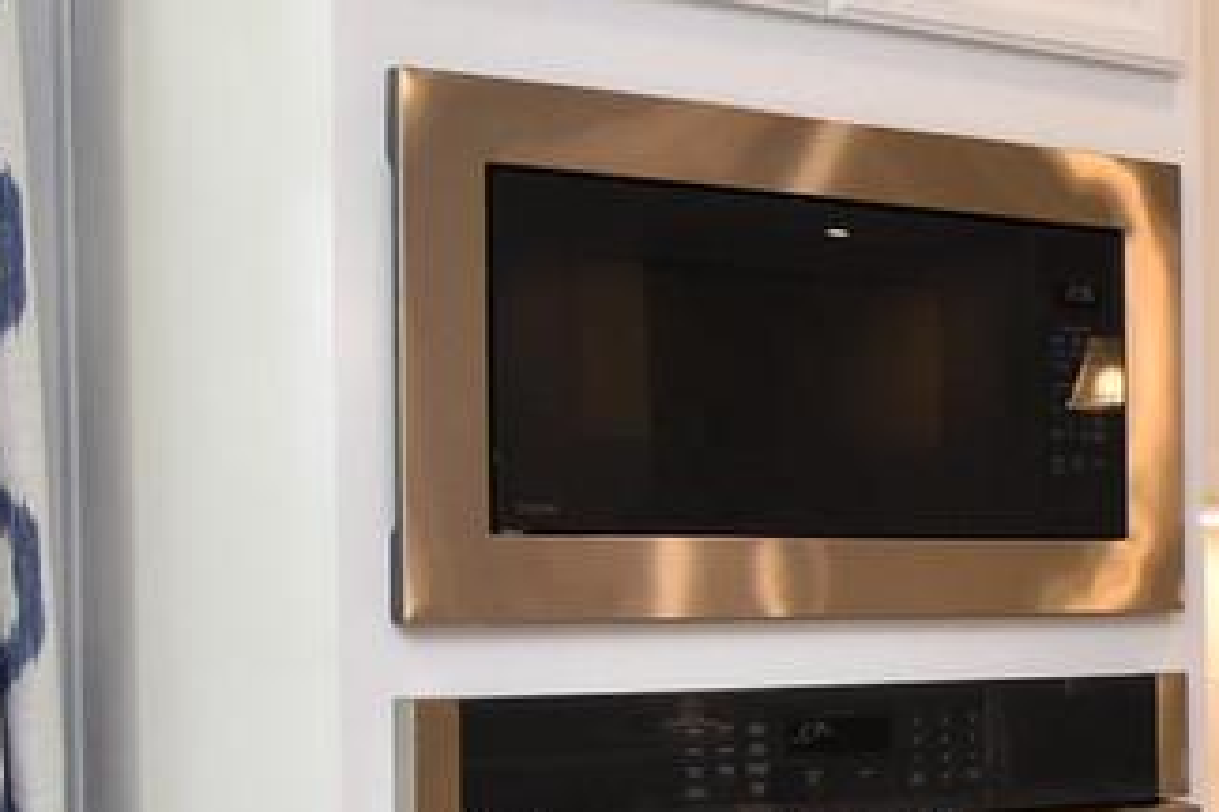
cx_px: 2299
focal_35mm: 80
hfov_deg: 18.6
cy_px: 601
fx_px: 2709
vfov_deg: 17.0
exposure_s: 1/80
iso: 800
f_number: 7.1
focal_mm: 12
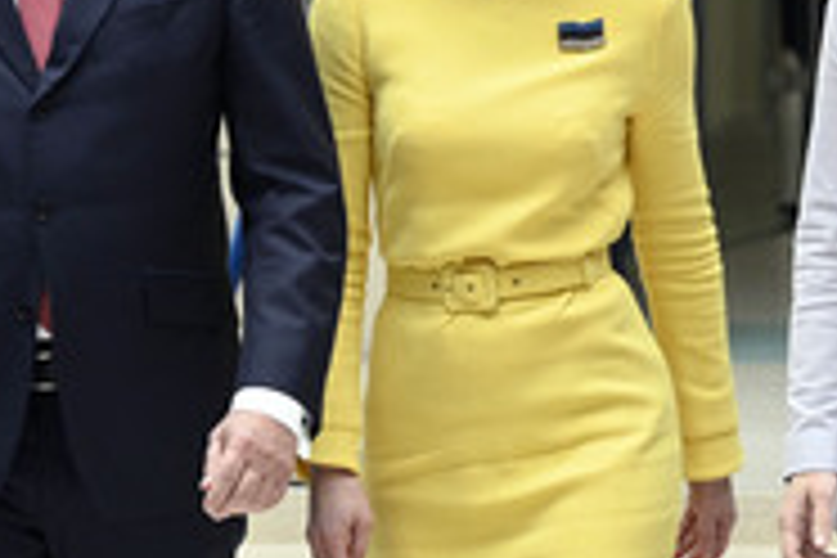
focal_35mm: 254
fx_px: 5905
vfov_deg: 5.4
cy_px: 176
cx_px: 664
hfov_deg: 8.1
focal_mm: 105
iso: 4000
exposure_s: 1/800
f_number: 5
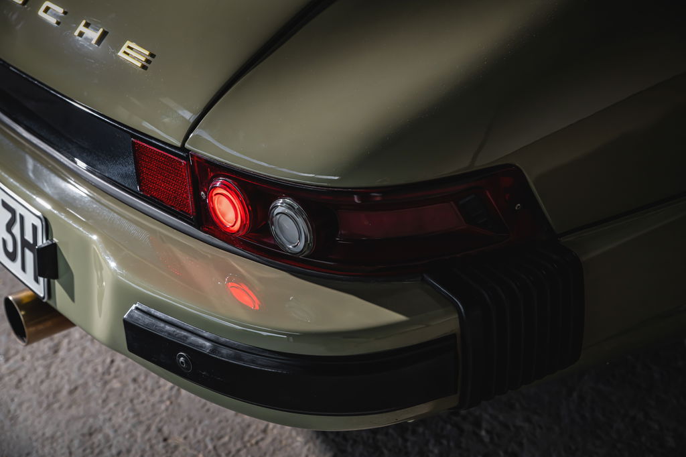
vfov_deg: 21.9
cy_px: 228
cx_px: 343
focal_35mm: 62
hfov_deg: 32.4
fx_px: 1181
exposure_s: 1/160
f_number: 5.6
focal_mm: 62
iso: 250
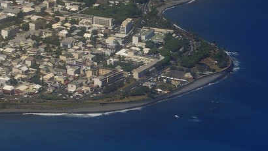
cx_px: -221
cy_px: -178
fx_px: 1222
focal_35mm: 172
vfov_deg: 6.8
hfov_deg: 11.6
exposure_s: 1/800
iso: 200
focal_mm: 42
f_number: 7.1
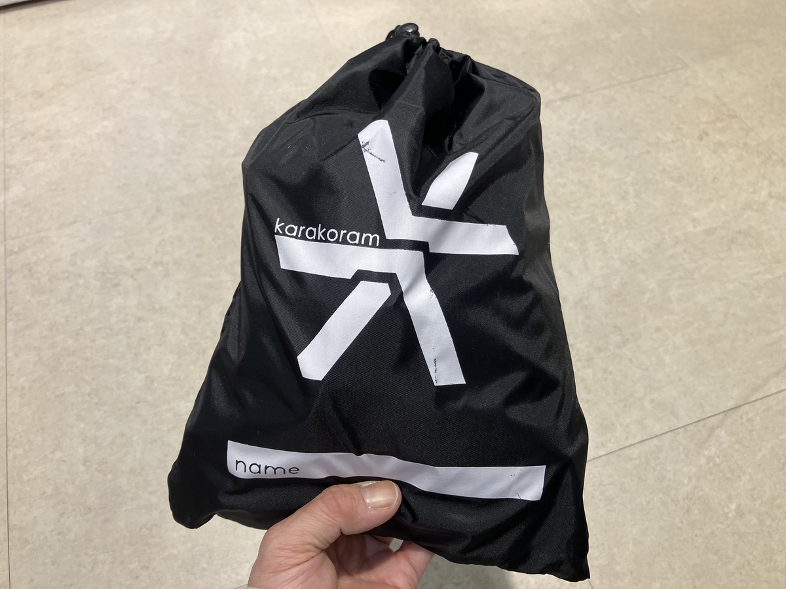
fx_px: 636
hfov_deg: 63.4
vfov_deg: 49.7
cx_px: 393
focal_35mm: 28
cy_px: 294
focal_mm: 3.99
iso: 64
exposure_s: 1/100
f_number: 1.8
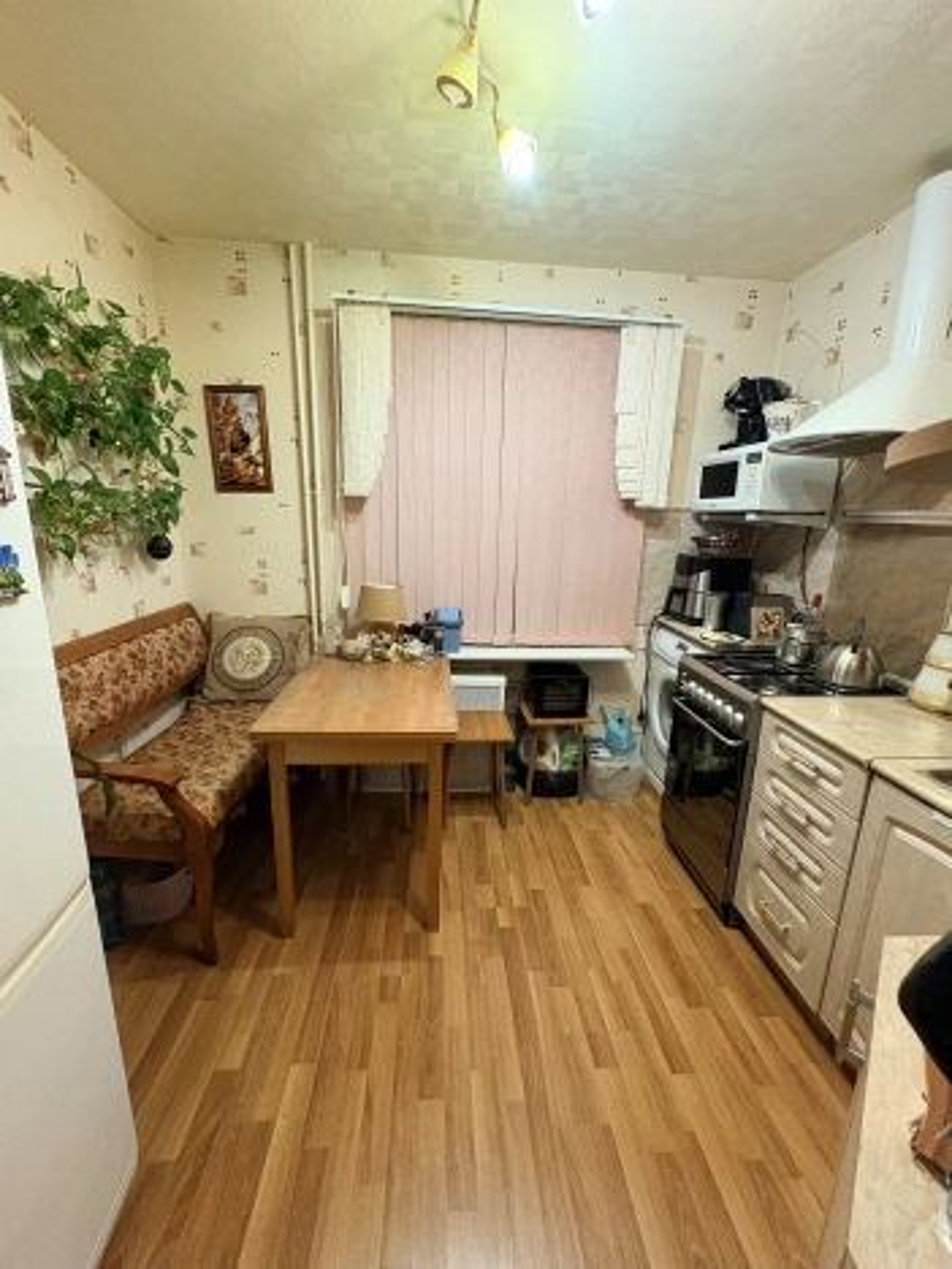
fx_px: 513
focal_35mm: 14
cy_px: 634
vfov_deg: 102.1
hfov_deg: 85.7
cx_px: 476
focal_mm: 2.22
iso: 500
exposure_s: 1/50
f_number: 2.2
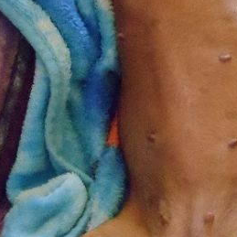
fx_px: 937
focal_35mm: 121
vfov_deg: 14.3
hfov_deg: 14.2
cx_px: 231
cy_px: 22
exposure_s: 1/13
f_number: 3.5
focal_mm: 6
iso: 1600
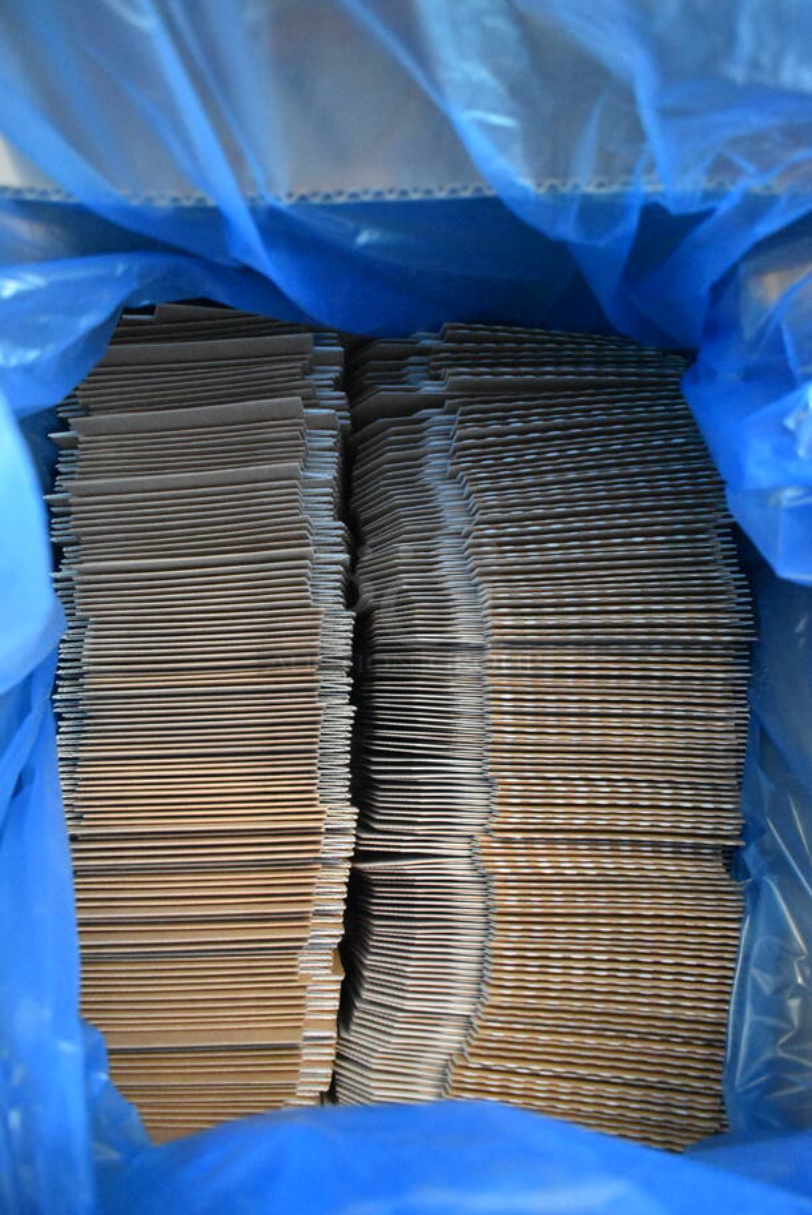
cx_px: 406
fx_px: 912
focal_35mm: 27
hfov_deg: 48.0
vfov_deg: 67.3
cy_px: 608
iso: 10000
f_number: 3.5
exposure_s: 1/125
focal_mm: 18
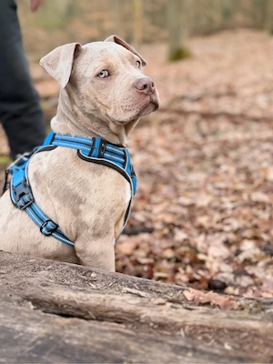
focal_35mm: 24
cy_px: 182
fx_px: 252
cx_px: 136
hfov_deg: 56.8
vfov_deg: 71.6
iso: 64
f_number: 1.78
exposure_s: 1/250
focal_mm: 6.76
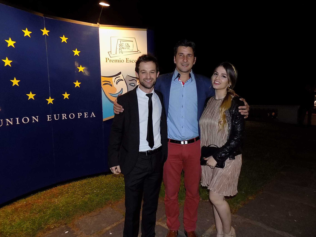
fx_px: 210
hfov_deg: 73.9
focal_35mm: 23
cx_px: 158
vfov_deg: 58.9
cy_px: 118
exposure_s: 1/30
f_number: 3.1
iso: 200
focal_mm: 4
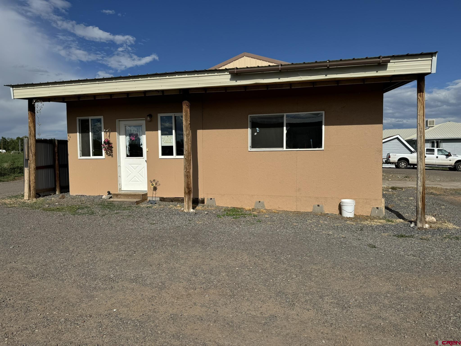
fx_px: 320
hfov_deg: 71.6
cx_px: 230
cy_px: 173
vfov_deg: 56.8
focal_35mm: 24
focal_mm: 6.76
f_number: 1.78
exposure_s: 1/7937
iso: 80
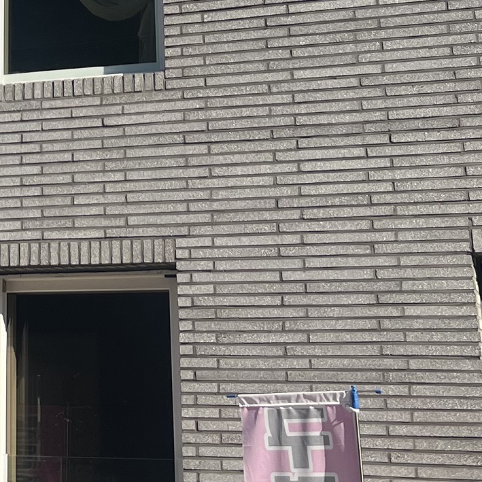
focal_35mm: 98
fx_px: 1544
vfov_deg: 16.7
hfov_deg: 17.1
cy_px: -143
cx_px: -75
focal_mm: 5.1
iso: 50
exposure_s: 1/2755
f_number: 1.6
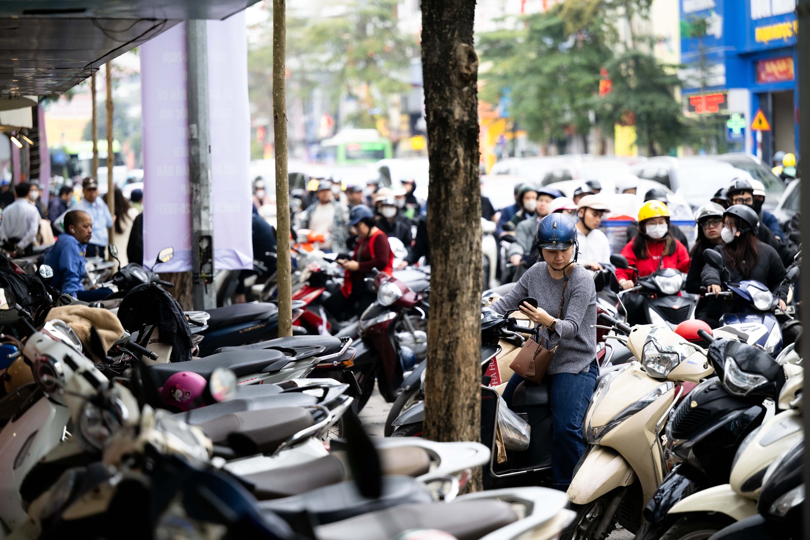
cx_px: 405
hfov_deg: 17.8
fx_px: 2587
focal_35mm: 115
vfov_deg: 11.9
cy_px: 270
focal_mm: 115
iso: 400
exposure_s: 1/400
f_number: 2.8
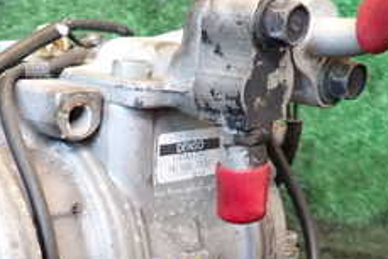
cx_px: 12
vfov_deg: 19.7
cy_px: 230
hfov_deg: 28.1
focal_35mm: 68
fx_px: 733
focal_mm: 4.5
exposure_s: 1/30
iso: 320
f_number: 2
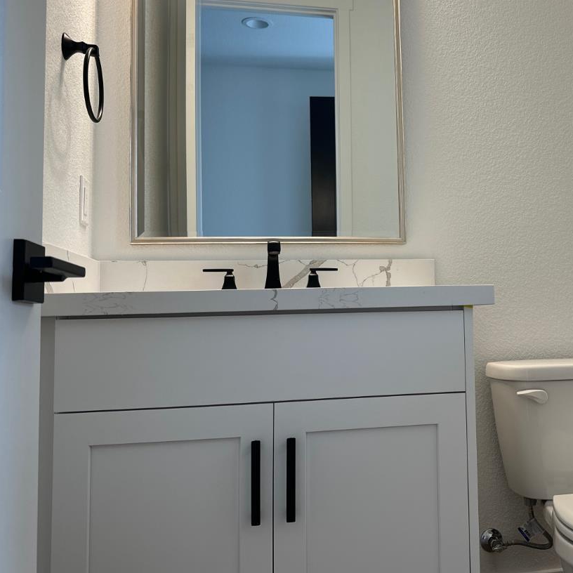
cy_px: 255
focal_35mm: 39
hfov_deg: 41.3
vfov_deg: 42.8
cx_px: 446
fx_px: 730
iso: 80
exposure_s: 1/120
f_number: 1.78
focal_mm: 6.86
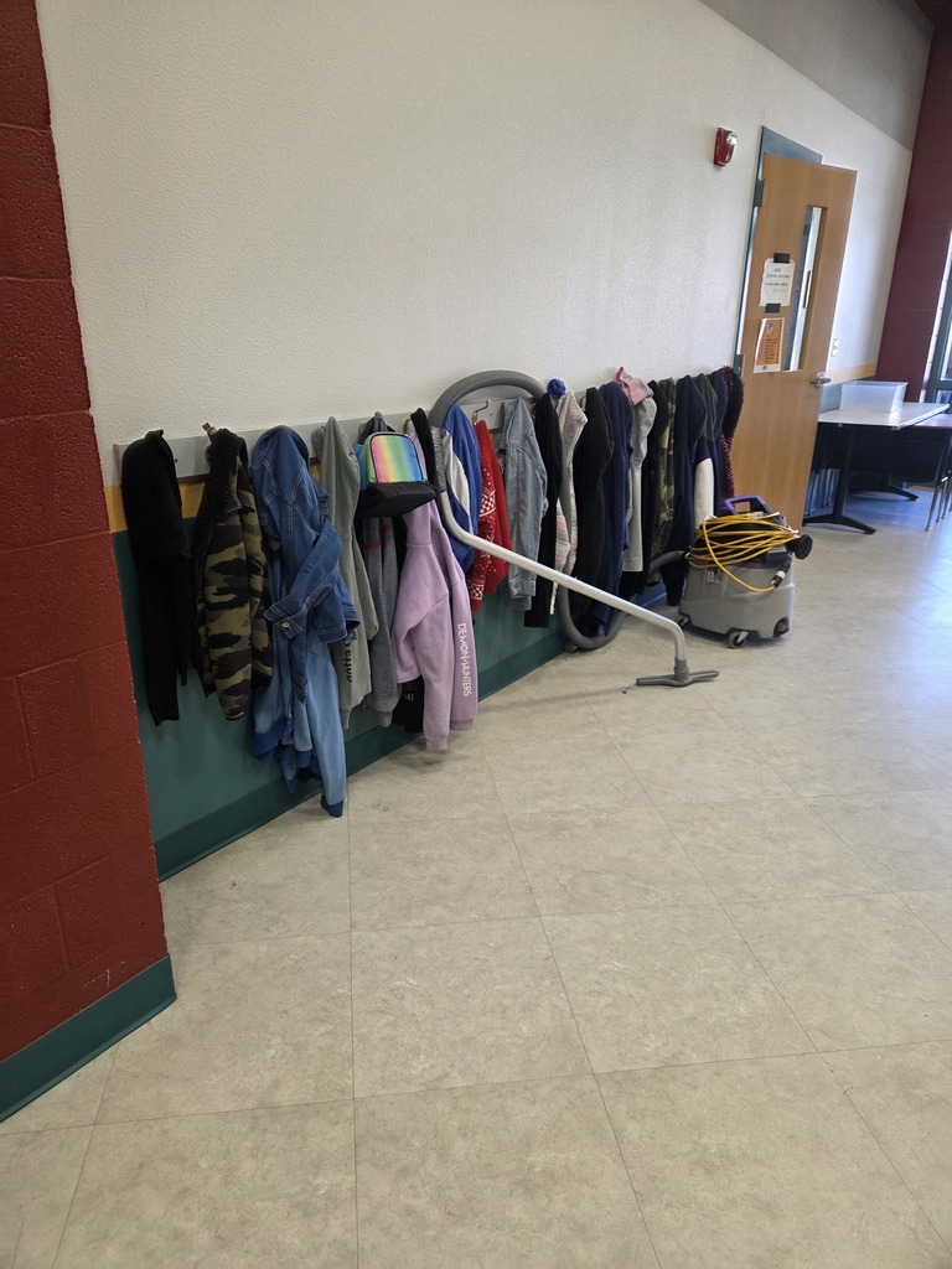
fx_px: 843
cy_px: 634
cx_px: 476
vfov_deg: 73.9
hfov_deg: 58.9
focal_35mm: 23
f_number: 1.8
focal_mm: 5.4
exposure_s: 1/120
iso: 400
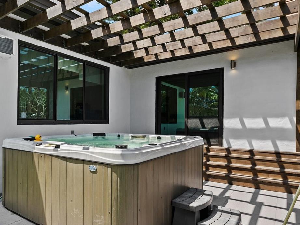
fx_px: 217
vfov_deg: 54.6
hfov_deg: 67.4
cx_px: 99
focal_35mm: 25
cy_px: 131
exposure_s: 1/125
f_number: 8
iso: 200
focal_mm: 15
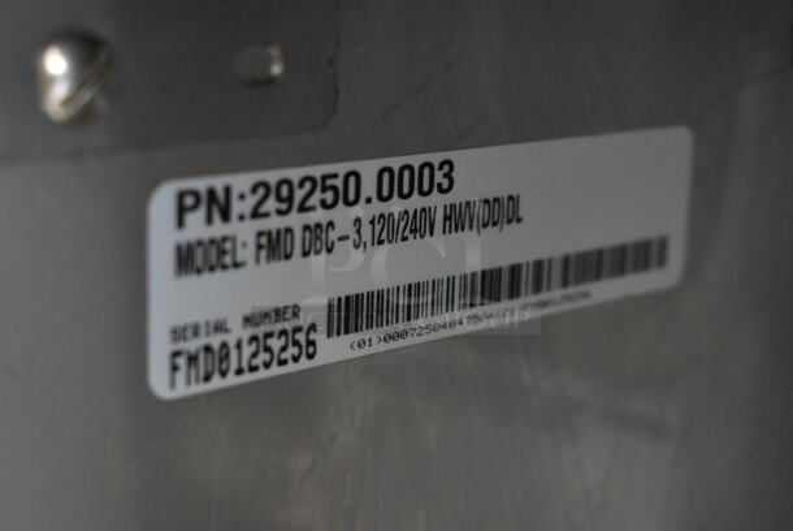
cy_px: 266
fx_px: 1587
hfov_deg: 28.0
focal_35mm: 72
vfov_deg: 19.0
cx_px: 396
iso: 6400
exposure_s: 1/80
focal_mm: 48
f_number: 5.3
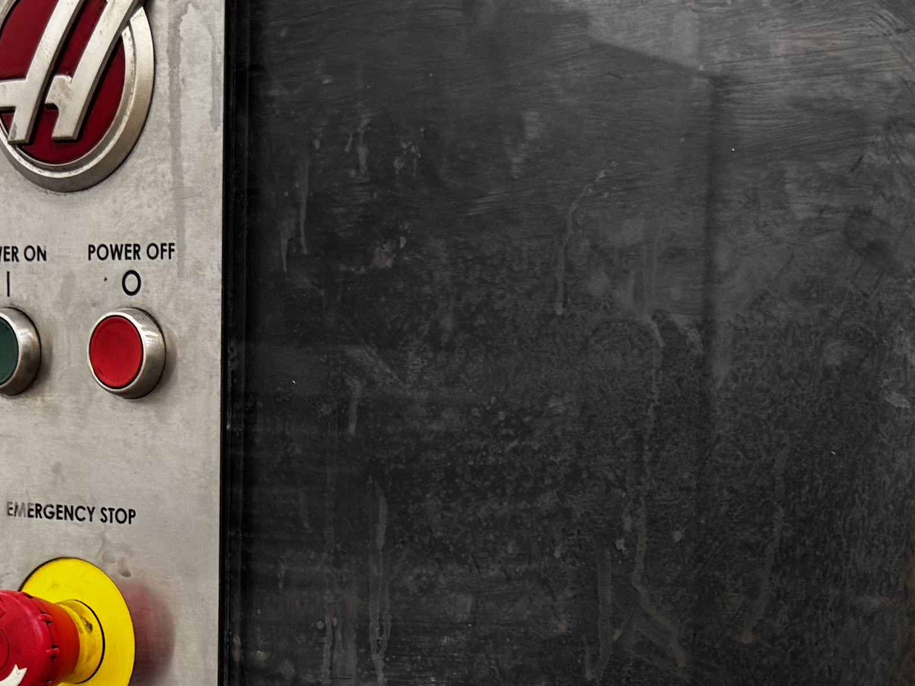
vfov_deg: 16.4
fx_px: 2274
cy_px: 844
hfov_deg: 22.7
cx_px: 351
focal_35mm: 86
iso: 200
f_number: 1.78
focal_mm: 6.76
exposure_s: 1/96
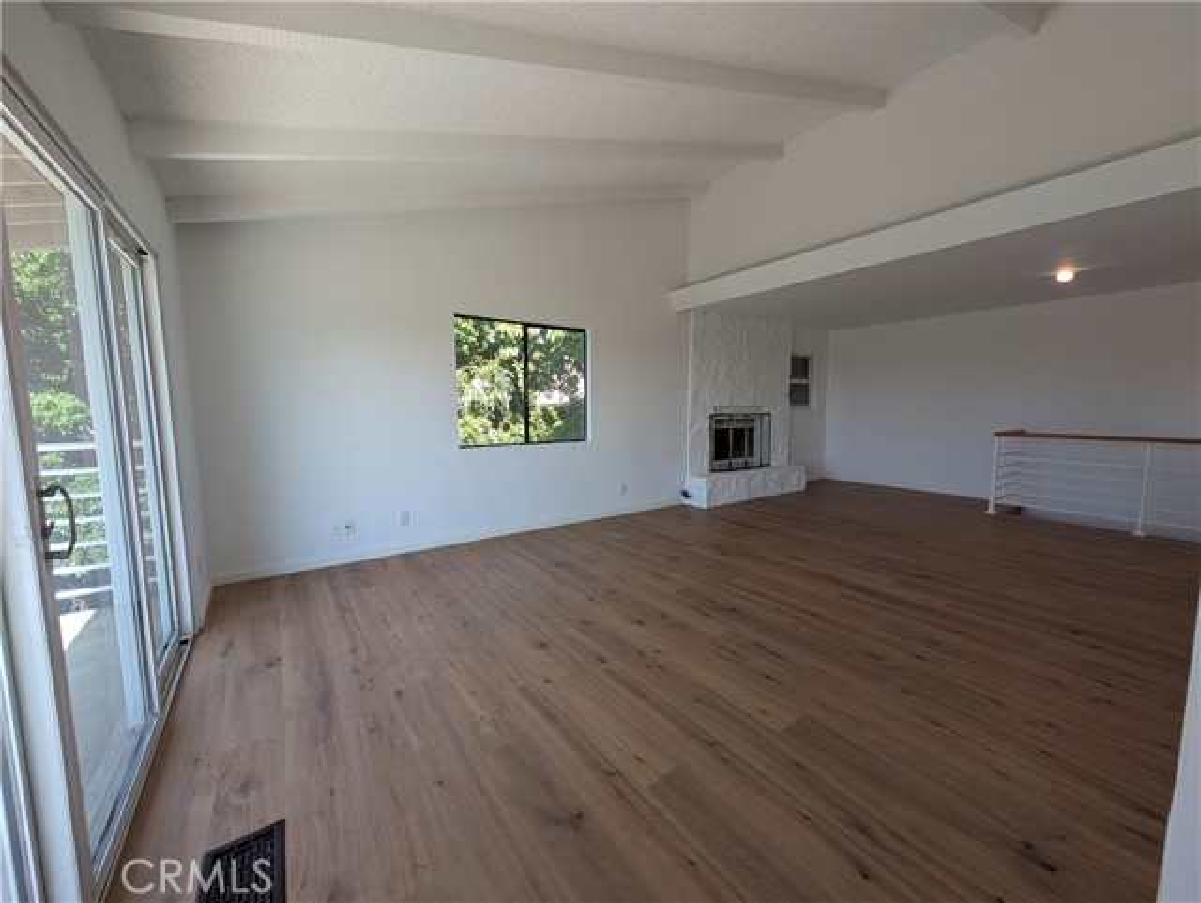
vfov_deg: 94.6
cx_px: 600
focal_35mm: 12
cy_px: 452
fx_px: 417
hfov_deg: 110.5
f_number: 1.7
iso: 48
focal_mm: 2.02
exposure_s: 1/219
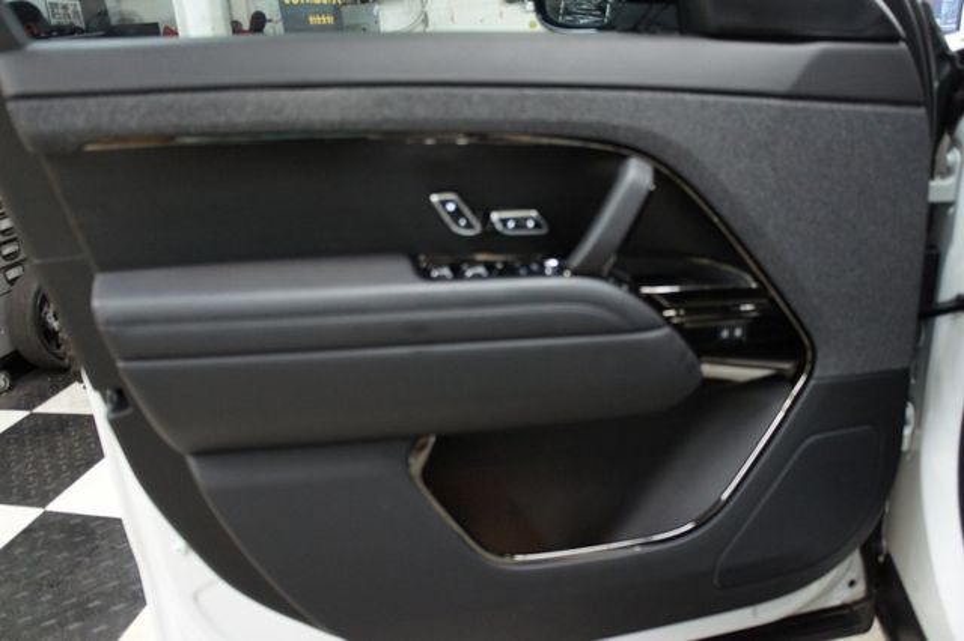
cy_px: 320
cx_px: 482
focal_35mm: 27
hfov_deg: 67.4
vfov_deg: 47.9
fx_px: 723
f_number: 3.5
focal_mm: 18
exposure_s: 1/30
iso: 1250
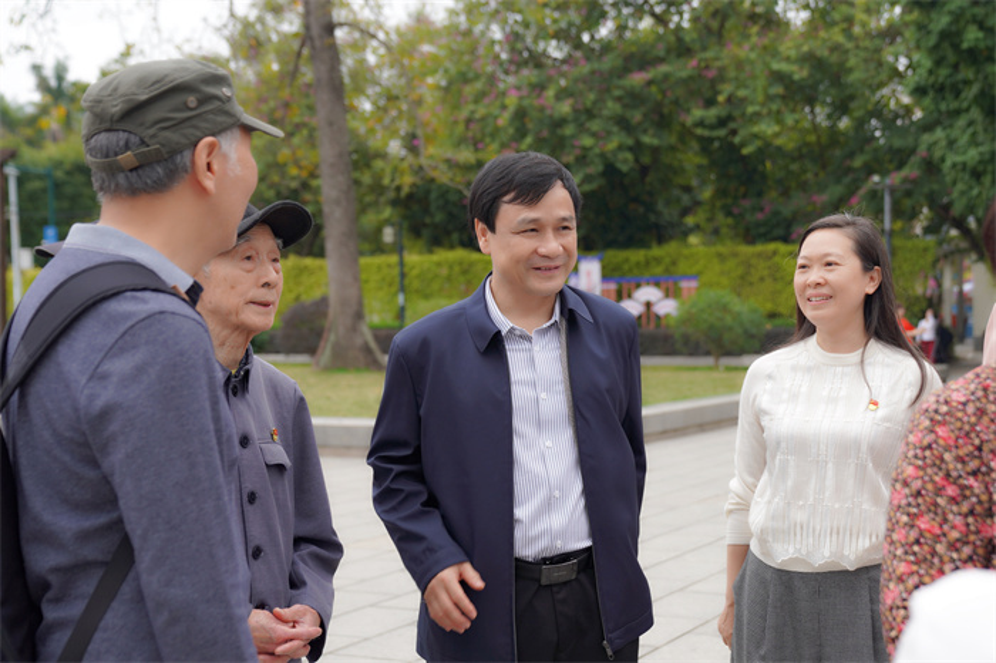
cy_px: 332
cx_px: 498
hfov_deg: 45.4
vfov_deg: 31.2
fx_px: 1189
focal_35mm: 43
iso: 125
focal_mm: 43
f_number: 3.5
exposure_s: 1/125
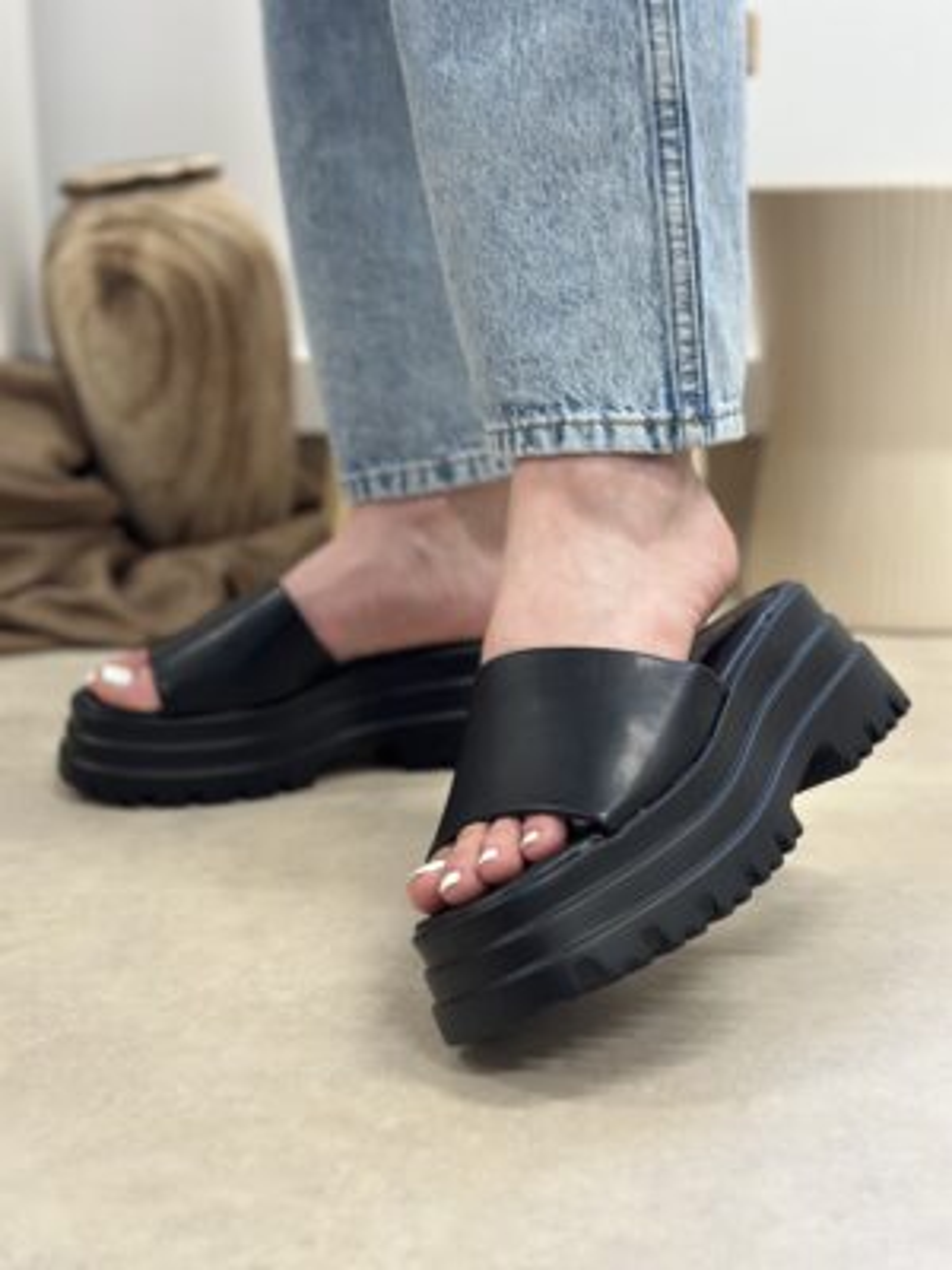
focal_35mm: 48
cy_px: 635
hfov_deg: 30.3
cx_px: 476
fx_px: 1760
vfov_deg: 39.7
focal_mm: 6.86
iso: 125
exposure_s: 1/50
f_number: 1.78
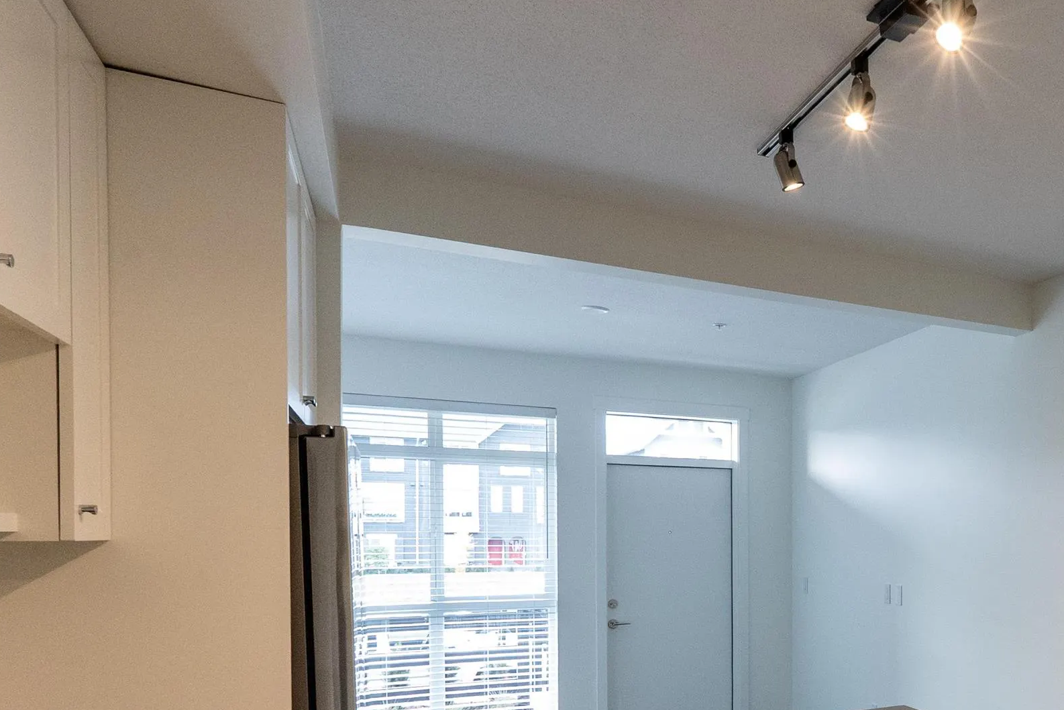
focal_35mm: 31
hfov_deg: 51.1
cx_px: 1010
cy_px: 543
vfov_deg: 41.0
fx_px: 917
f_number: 10
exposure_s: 1/40
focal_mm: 16
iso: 4000
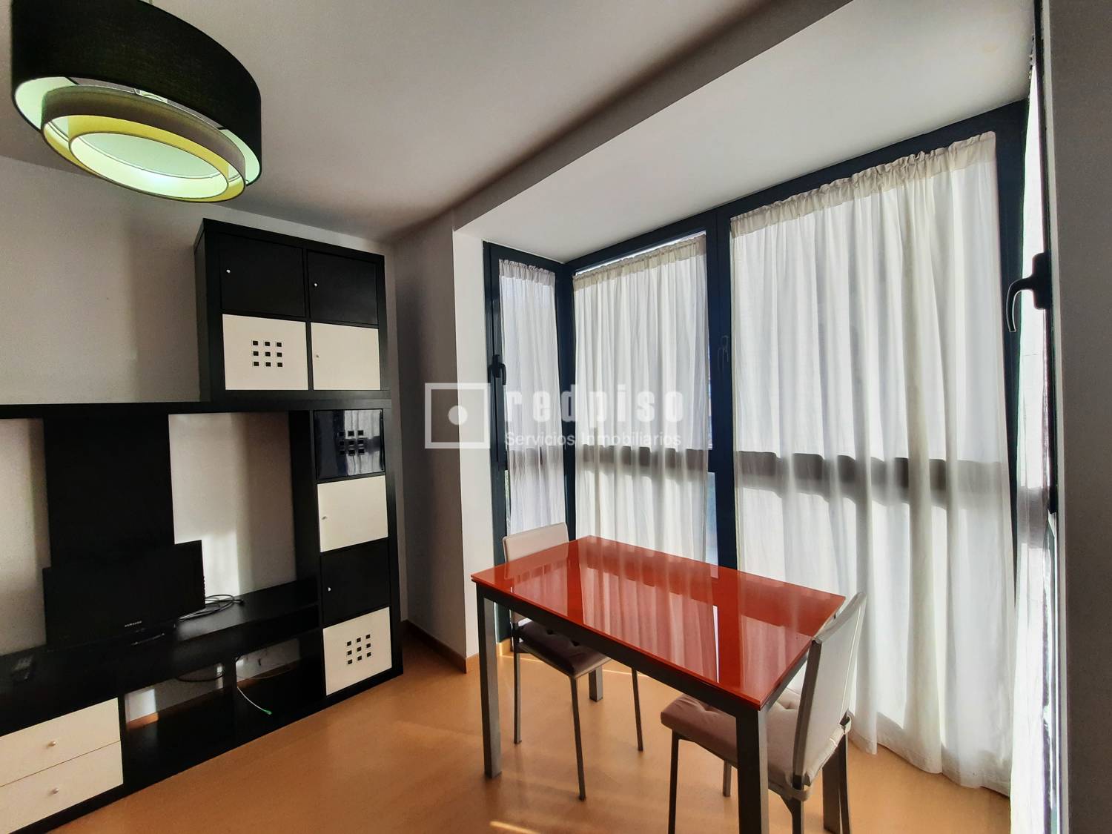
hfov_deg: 106.2
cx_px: 556
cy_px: 417
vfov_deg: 89.9
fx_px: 418
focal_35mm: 13
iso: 40
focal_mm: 1.74
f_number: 2.2
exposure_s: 1/240
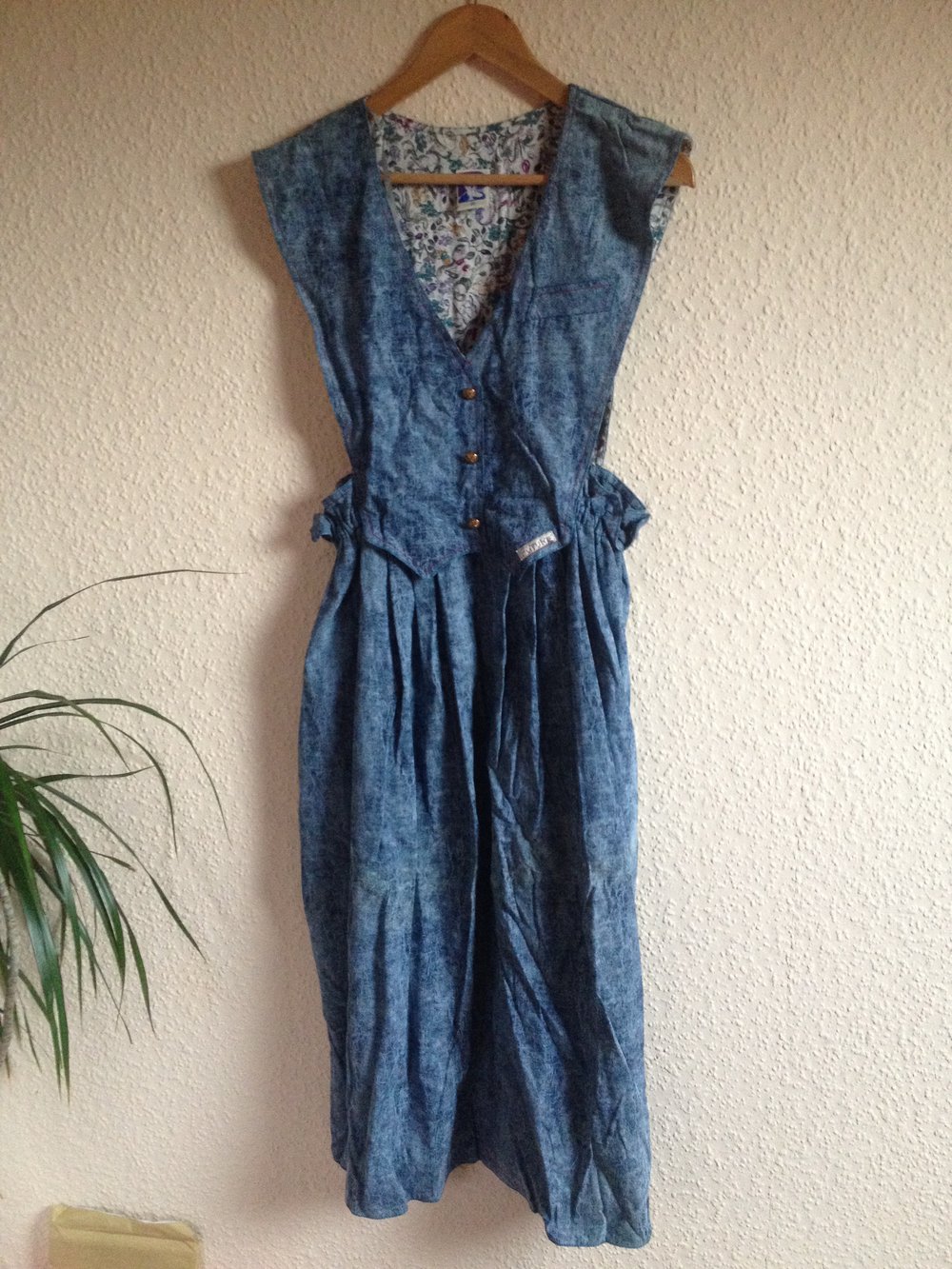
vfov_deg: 52.6
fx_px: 1283
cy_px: 634
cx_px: 476
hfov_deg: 40.7
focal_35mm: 35
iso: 320
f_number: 2.4
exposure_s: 1/20
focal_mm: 4.28
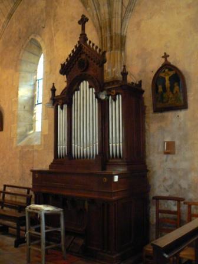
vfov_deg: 51.4
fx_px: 275
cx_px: 99
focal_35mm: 36
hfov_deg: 39.7
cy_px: 132
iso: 400
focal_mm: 6
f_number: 2.8
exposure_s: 1/8
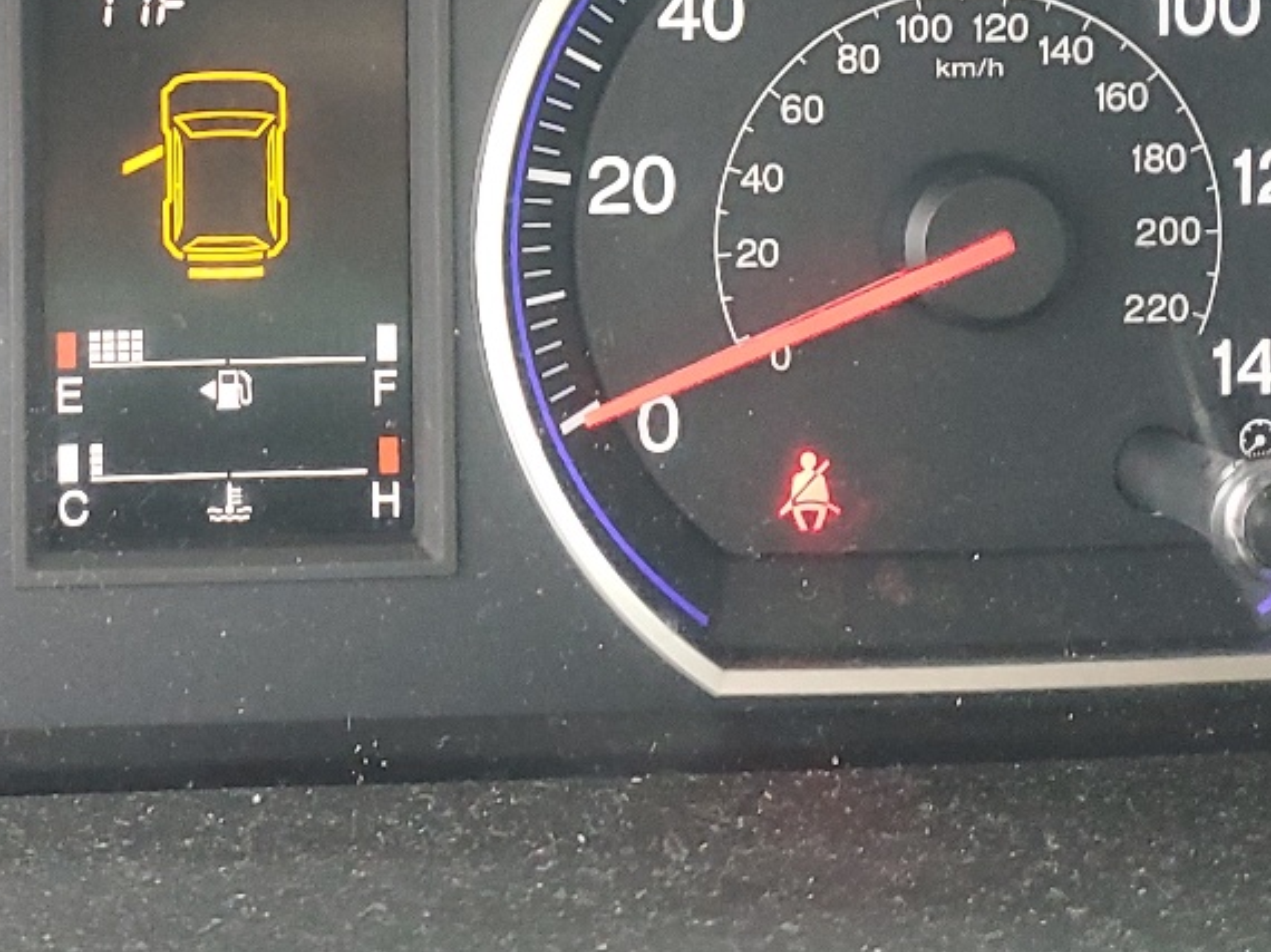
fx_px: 2679
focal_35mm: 73
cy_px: 60
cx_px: 178
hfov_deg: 26.0
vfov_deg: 19.7
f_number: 1.5
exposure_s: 1/60.2
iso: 280
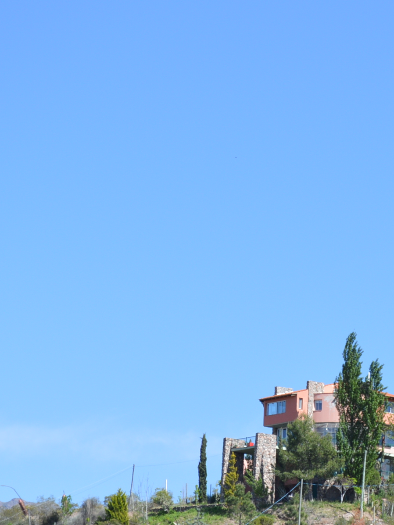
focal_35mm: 199
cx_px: 509
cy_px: 393
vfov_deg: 9.9
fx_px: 3023
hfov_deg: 7.4
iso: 100
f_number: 7.1
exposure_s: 1/200
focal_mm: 55
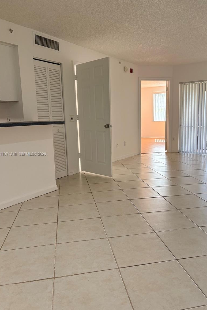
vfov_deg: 65.5
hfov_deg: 46.3
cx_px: 117
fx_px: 241
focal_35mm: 28
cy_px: 154
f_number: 1.6
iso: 125
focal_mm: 5.96
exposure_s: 1/200
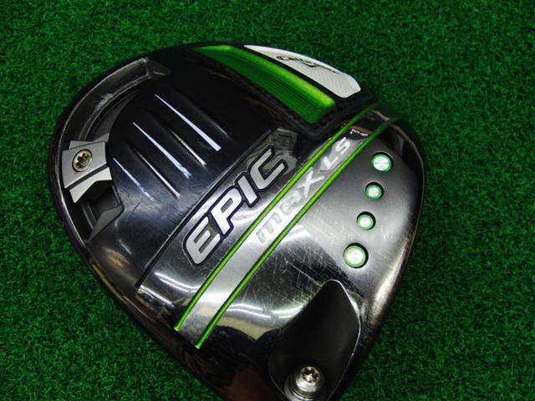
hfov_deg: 50.1
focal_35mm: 37
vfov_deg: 38.7
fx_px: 572
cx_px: 268
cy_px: 200
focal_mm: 6.42
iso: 320
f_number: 3.6
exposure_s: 1/80
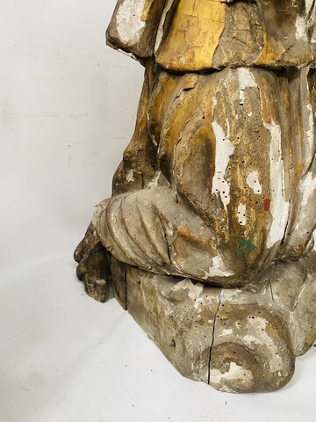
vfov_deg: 67.3
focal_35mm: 26
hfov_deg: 53.1
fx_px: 316
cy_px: 211
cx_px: 158
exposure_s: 1/60
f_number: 1.8
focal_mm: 4.25
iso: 200
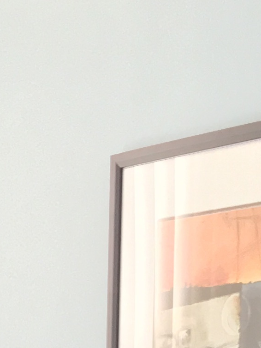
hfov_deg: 9.1
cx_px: -226
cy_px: 827
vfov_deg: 10.9
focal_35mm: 155
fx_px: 1557
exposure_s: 1/30
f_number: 2.2
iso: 40
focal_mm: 4.15
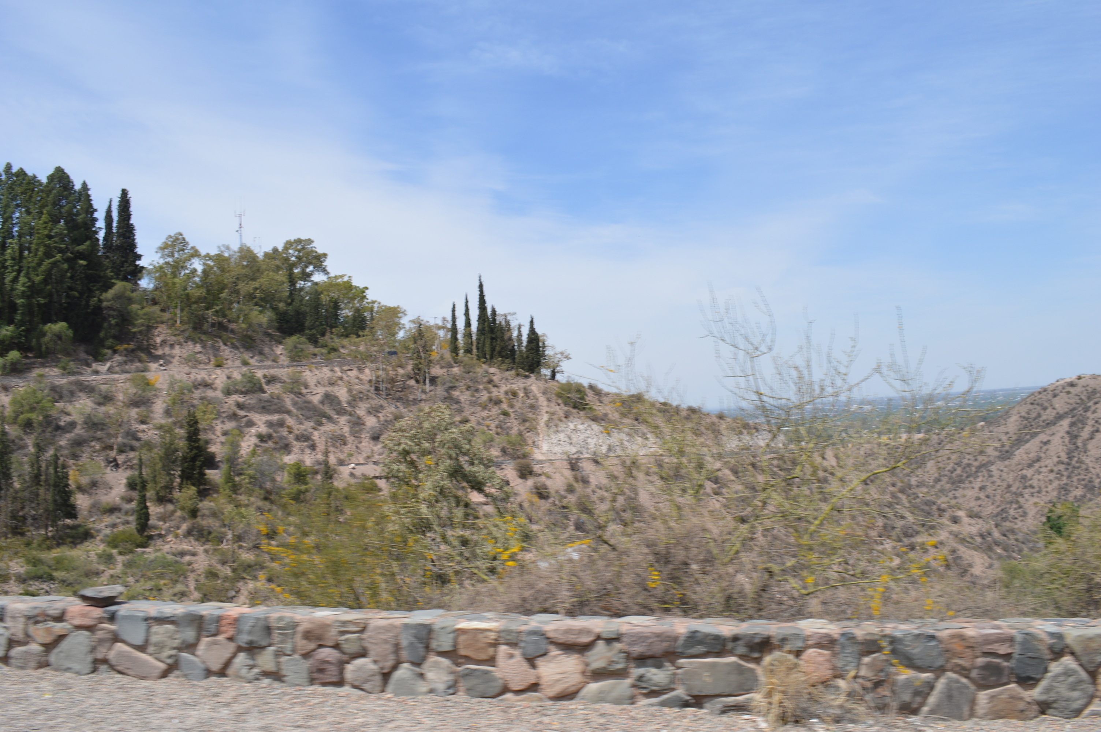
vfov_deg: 47.8
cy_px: 366
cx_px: 550
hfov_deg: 67.4
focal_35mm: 27
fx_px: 825
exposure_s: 1/250
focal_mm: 18
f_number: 8
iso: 100
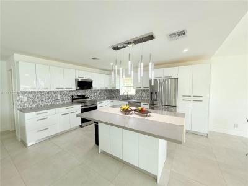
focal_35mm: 14
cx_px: 124
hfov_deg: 102.1
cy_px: 93
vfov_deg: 85.7
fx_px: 100
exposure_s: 1/132
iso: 64
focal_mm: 2.22
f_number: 2.2
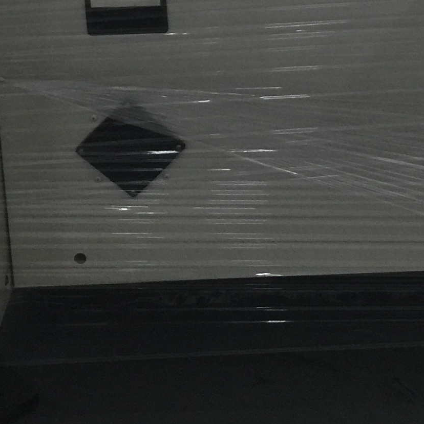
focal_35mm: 101
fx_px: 1400
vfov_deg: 15.7
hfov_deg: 16.9
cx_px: 405
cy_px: -225
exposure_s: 1/17
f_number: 2.2
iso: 80
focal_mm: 4.15
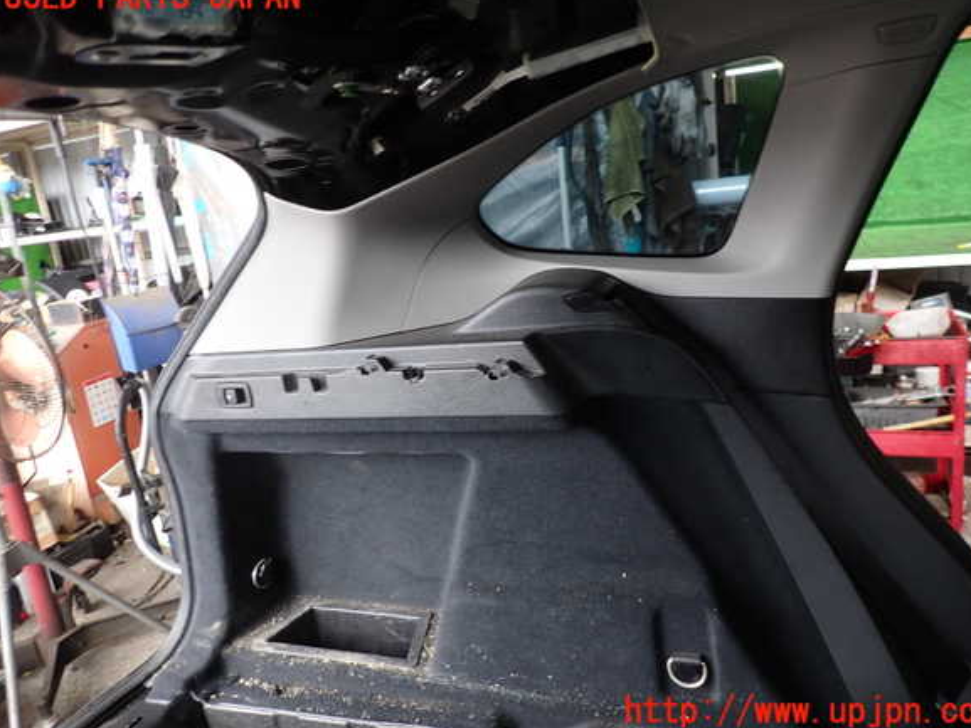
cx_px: 500
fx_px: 729
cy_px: 355
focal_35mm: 26
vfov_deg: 53.1
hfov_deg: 67.3
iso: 200
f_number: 2
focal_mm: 4.5
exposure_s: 1/50
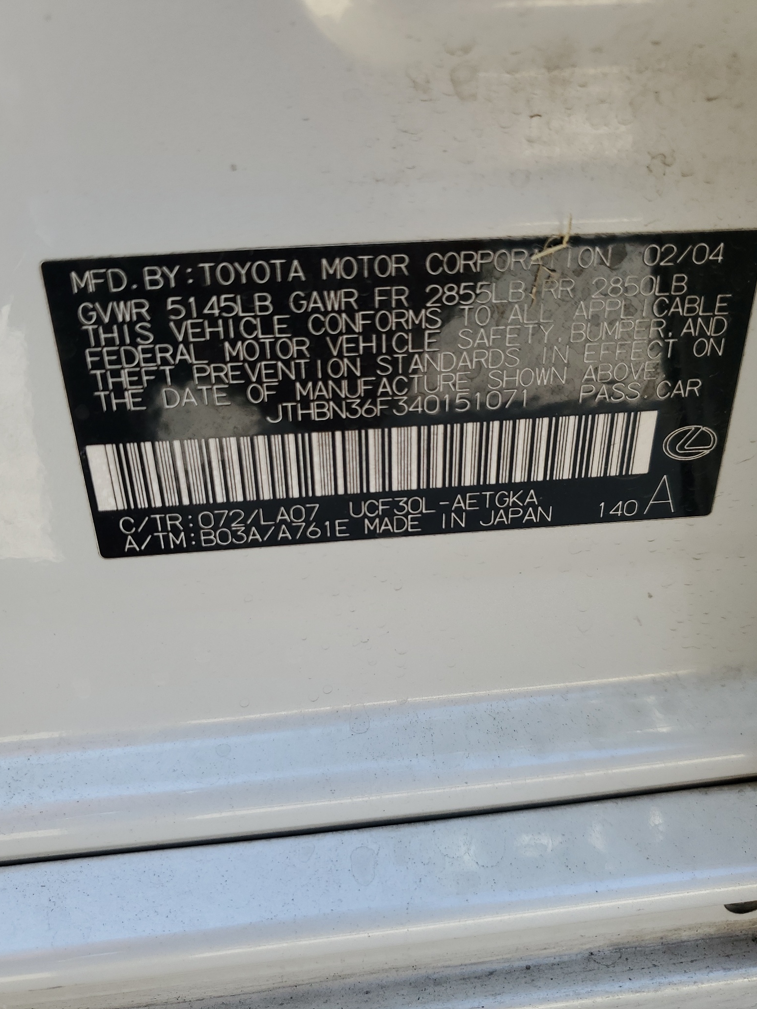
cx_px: 372
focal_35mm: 27
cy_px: 512
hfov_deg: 51.4
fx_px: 787
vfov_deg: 65.3
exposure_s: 1/476
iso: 50
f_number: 1.5
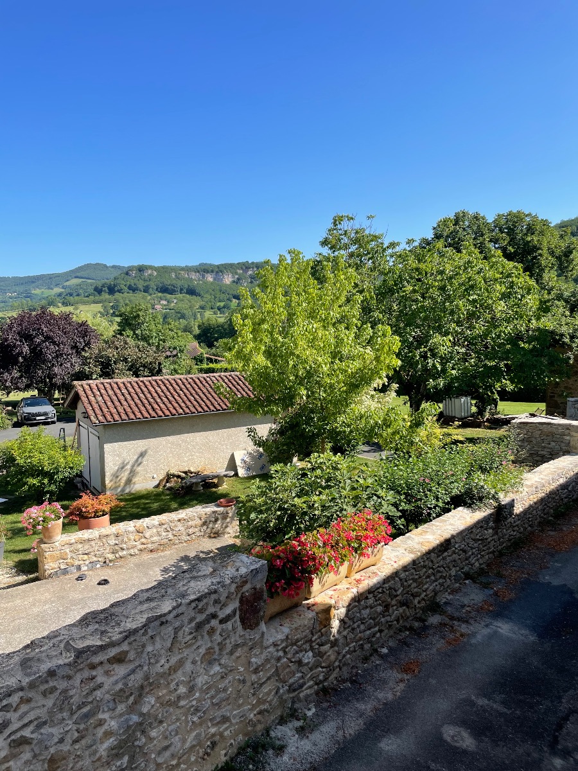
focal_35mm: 26
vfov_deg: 67.3
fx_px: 579
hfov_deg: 53.1
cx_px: 289
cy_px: 386
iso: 32
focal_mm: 4.2
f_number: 1.6
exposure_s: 1/2257
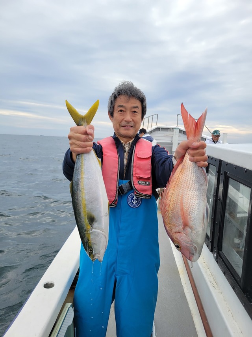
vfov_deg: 67.3
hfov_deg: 53.0
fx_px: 252
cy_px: 168
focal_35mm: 26
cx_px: 126
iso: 40
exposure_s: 1/1173
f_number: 1.8
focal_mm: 5.4
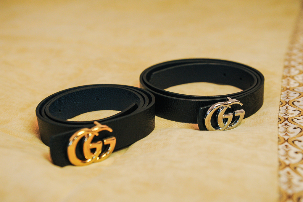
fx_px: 463
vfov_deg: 24.6
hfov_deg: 36.3
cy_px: 101
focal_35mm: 55
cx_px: 152
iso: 2000
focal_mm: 55
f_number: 4.5
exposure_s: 1/200
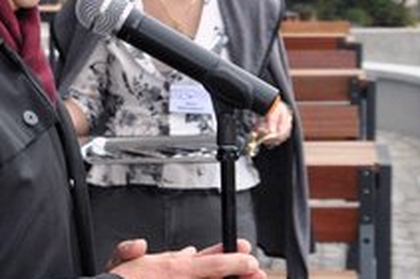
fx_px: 3501
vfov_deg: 4.6
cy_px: 66
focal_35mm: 301
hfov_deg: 6.8
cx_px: -149
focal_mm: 65
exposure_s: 1/160
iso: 800
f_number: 13
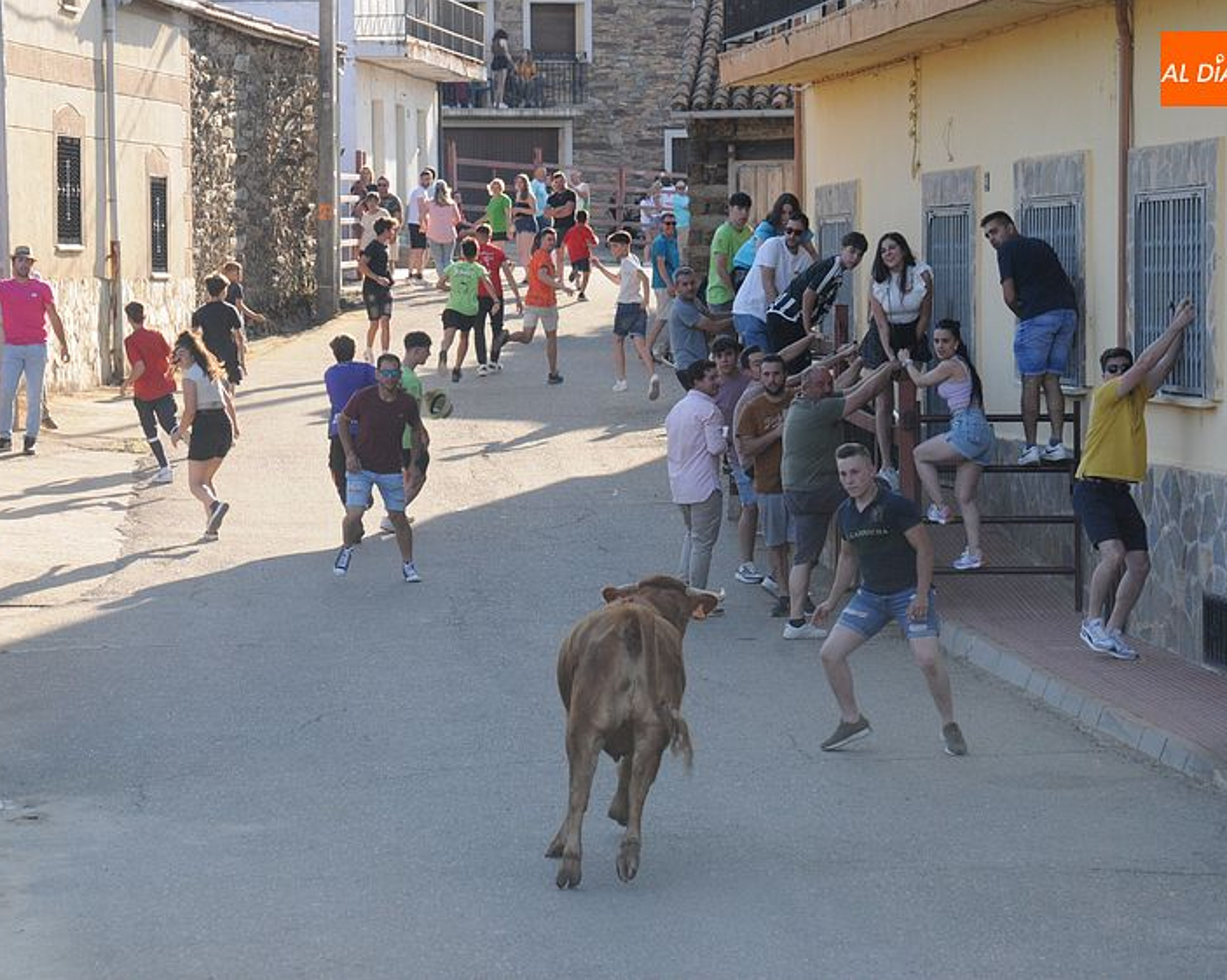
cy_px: 489
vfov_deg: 10.7
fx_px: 5248
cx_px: 531
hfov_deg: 13.3
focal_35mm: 145
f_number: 9
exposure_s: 1/320
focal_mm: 85
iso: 720
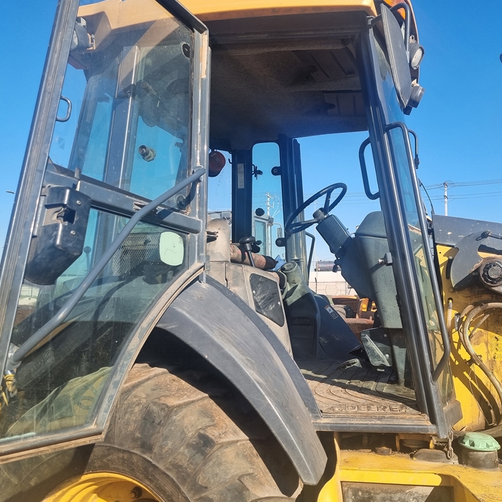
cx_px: 288
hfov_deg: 52.3
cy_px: 251
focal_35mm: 31
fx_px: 509
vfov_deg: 52.5
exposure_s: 1/1548
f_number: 1.8
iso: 50
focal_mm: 5.4
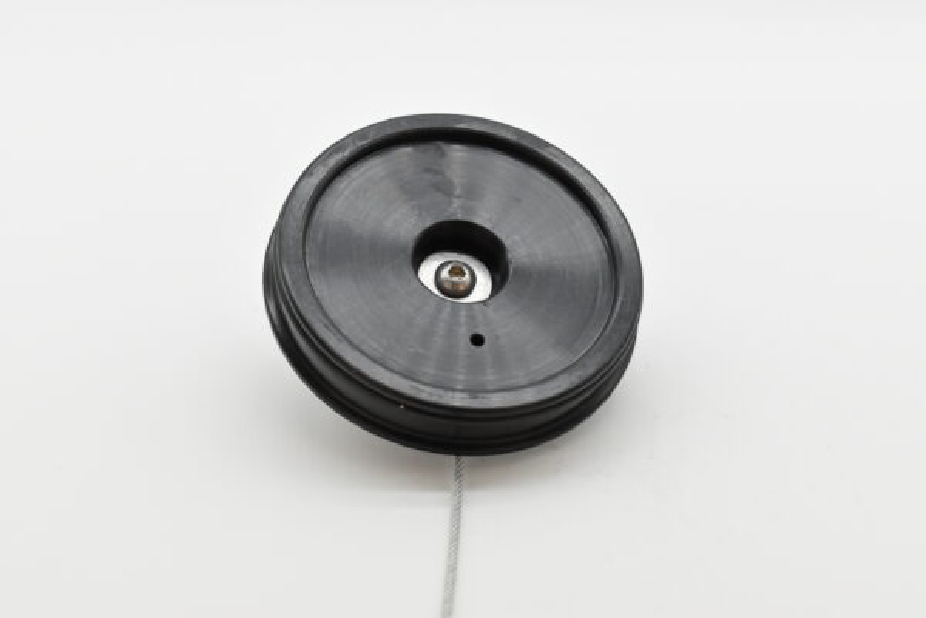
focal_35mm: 72
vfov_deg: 18.9
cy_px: 309
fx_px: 1852
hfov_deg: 28.1
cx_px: 463
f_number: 8
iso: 1600
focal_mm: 48
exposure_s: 1/1000
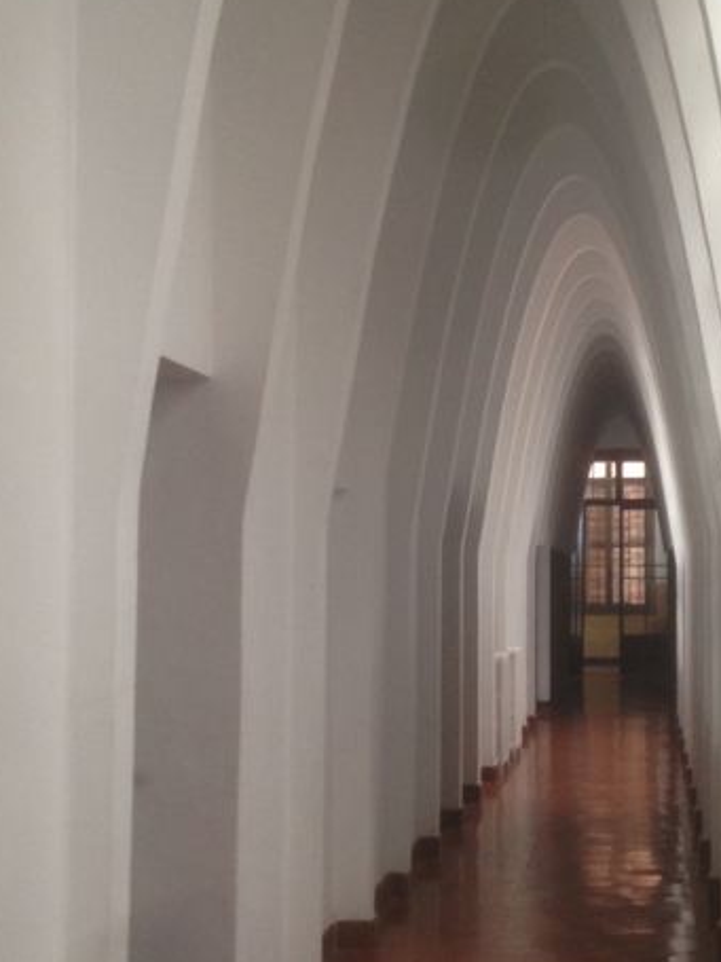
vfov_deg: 33.2
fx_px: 1611
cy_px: 512
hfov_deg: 25.0
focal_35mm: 58
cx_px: 518
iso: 125
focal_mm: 4.13
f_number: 2.4
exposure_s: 1/20
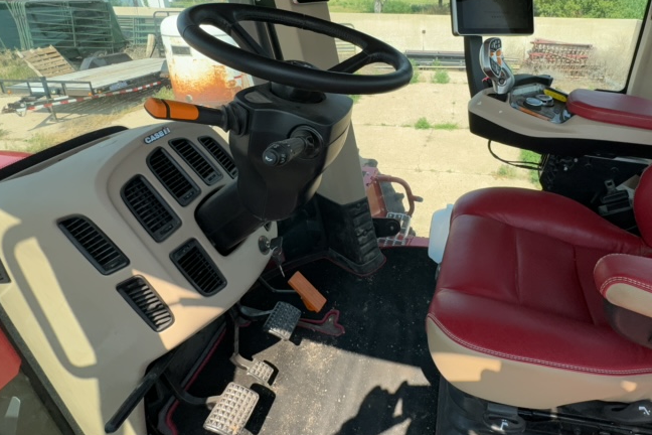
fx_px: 417
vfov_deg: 54.3
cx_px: 411
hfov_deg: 74.7
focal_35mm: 23
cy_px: 156
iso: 40
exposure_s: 1/600
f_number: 2.2
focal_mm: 2.22
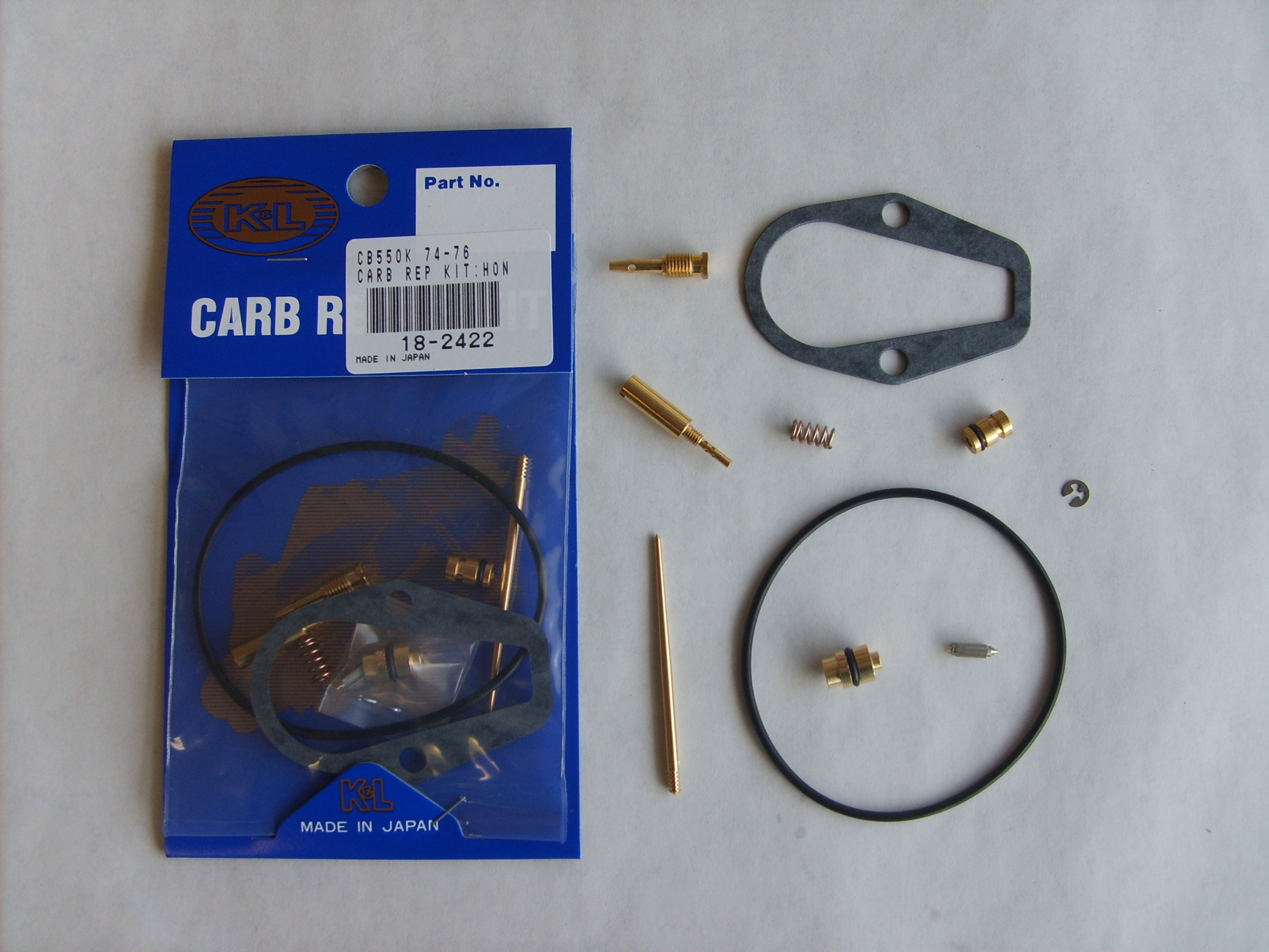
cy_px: 476
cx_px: 634
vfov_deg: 40.7
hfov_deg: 52.6
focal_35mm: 35
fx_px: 1283
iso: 50
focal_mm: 5.8
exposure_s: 1/45
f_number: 2.8
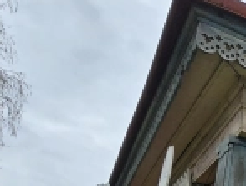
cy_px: 236
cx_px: 418
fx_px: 392
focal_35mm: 55
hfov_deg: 23.1
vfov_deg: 23.8
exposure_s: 1/1567
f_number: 2.2
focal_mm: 2.2
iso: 50
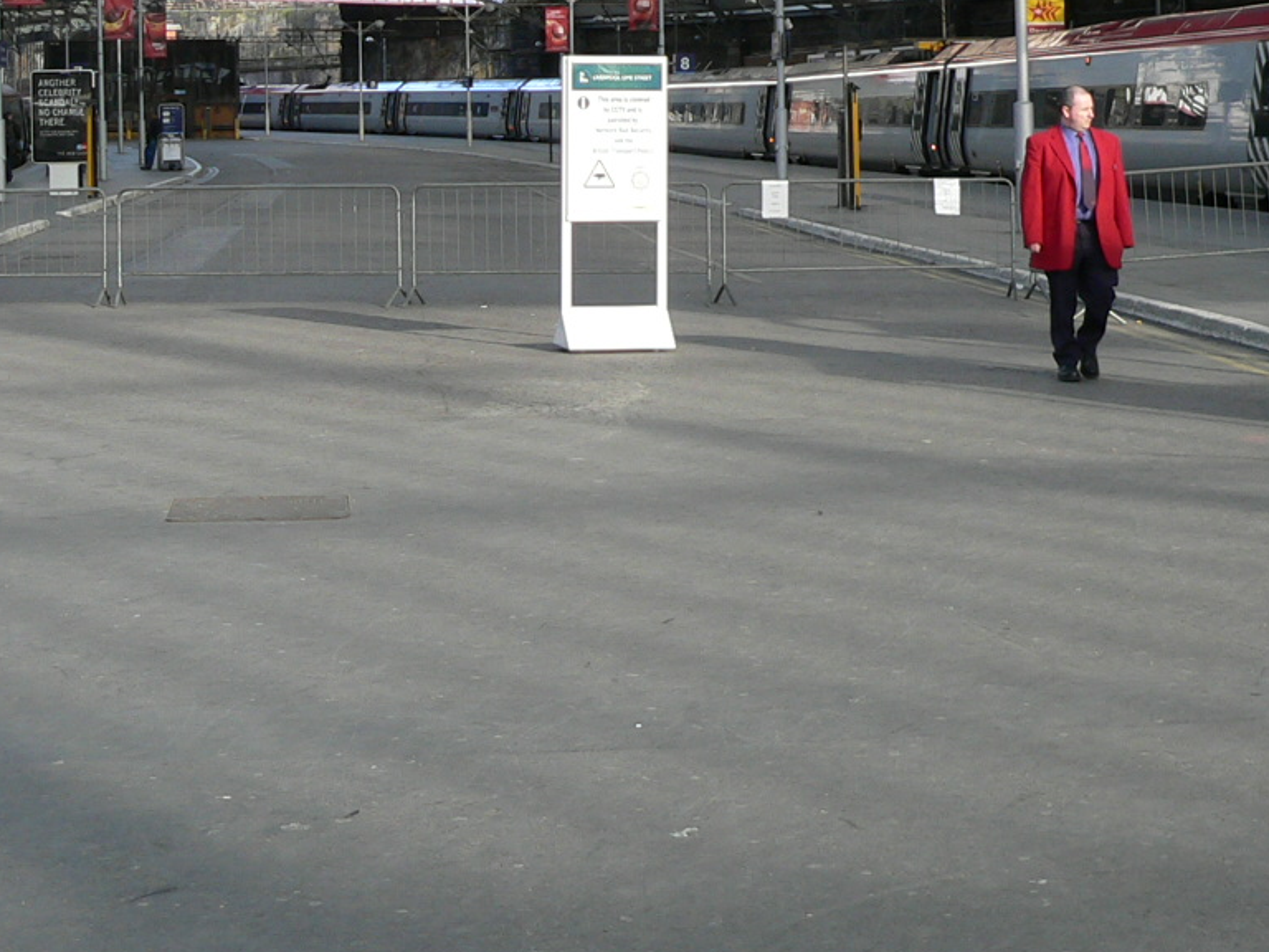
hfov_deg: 26.0
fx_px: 2749
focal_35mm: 75
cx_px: 563
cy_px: 155
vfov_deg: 19.4
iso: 80
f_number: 2.8
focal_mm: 6
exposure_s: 1/100
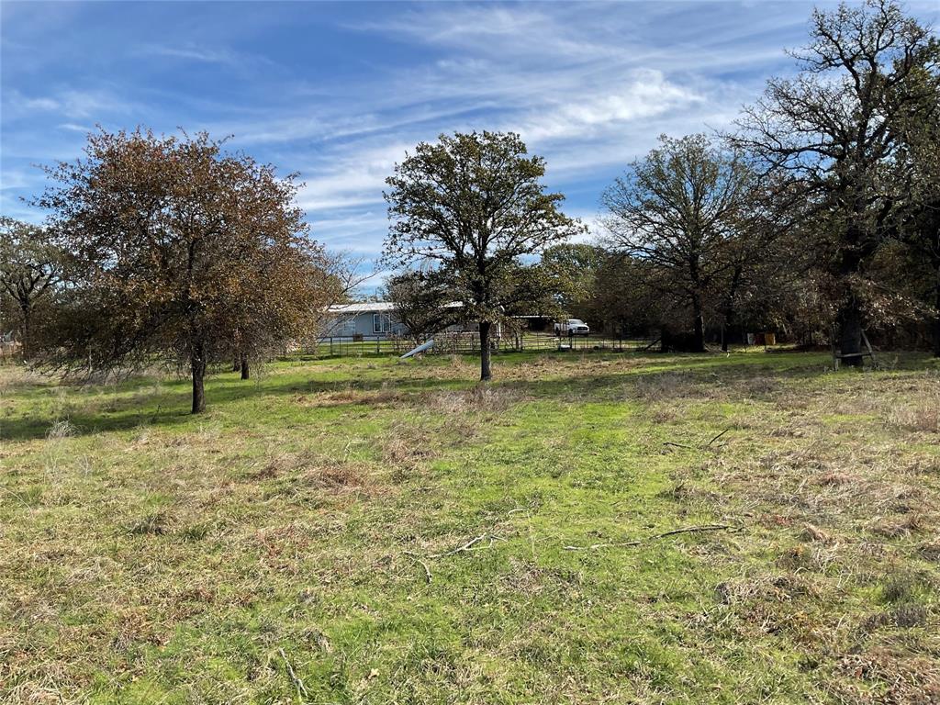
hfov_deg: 61.7
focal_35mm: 29
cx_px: 470
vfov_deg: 48.2
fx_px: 787
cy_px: 352
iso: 16
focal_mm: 3
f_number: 1.8
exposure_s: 1/1195
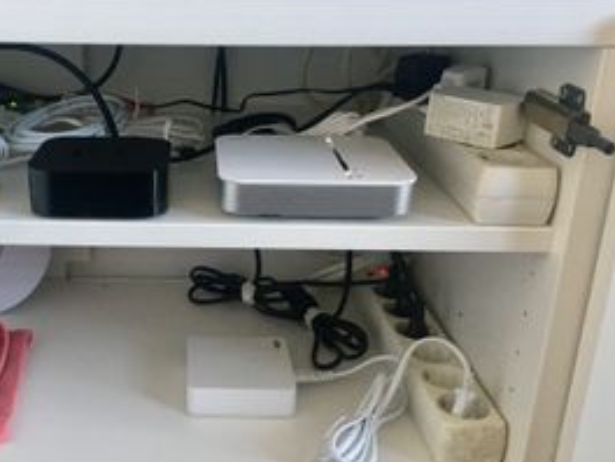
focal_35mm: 44
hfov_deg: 42.1
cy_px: 250
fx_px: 782
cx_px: 184
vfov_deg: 32.9
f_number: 2.2
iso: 100
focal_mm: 4.15
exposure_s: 1/33
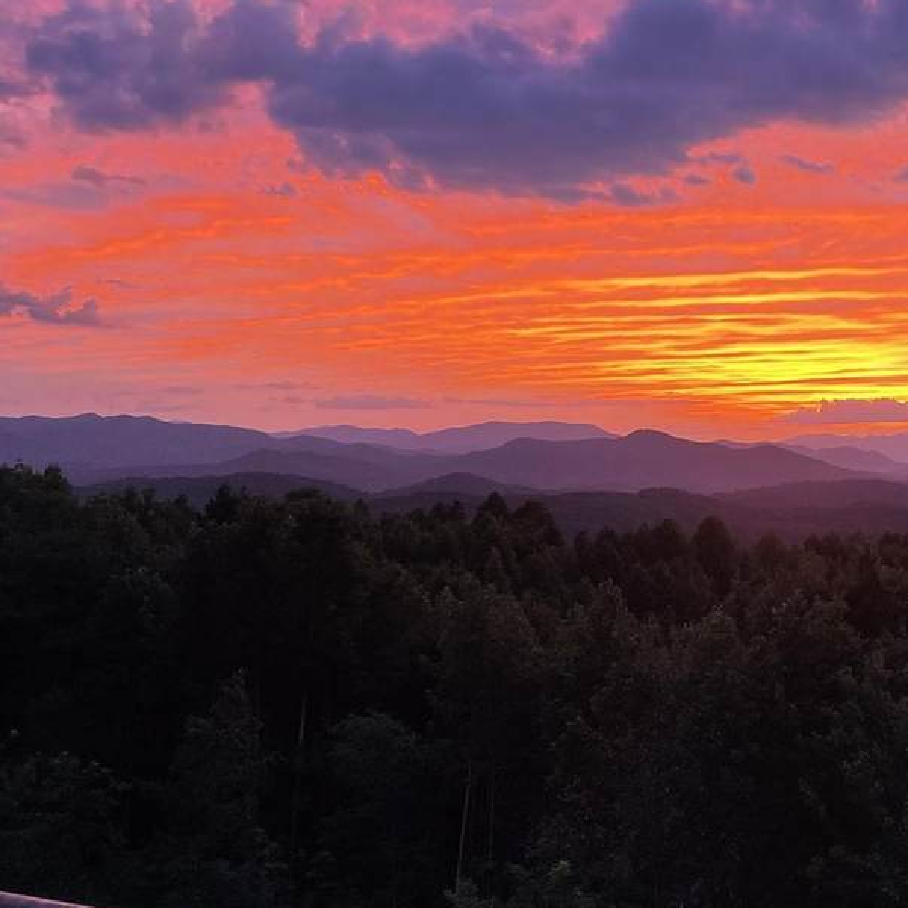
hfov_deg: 33.1
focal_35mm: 49
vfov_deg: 34.7
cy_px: 424
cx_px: 798
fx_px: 1454
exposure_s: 1/60.2
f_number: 1.6
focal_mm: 4.2
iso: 160
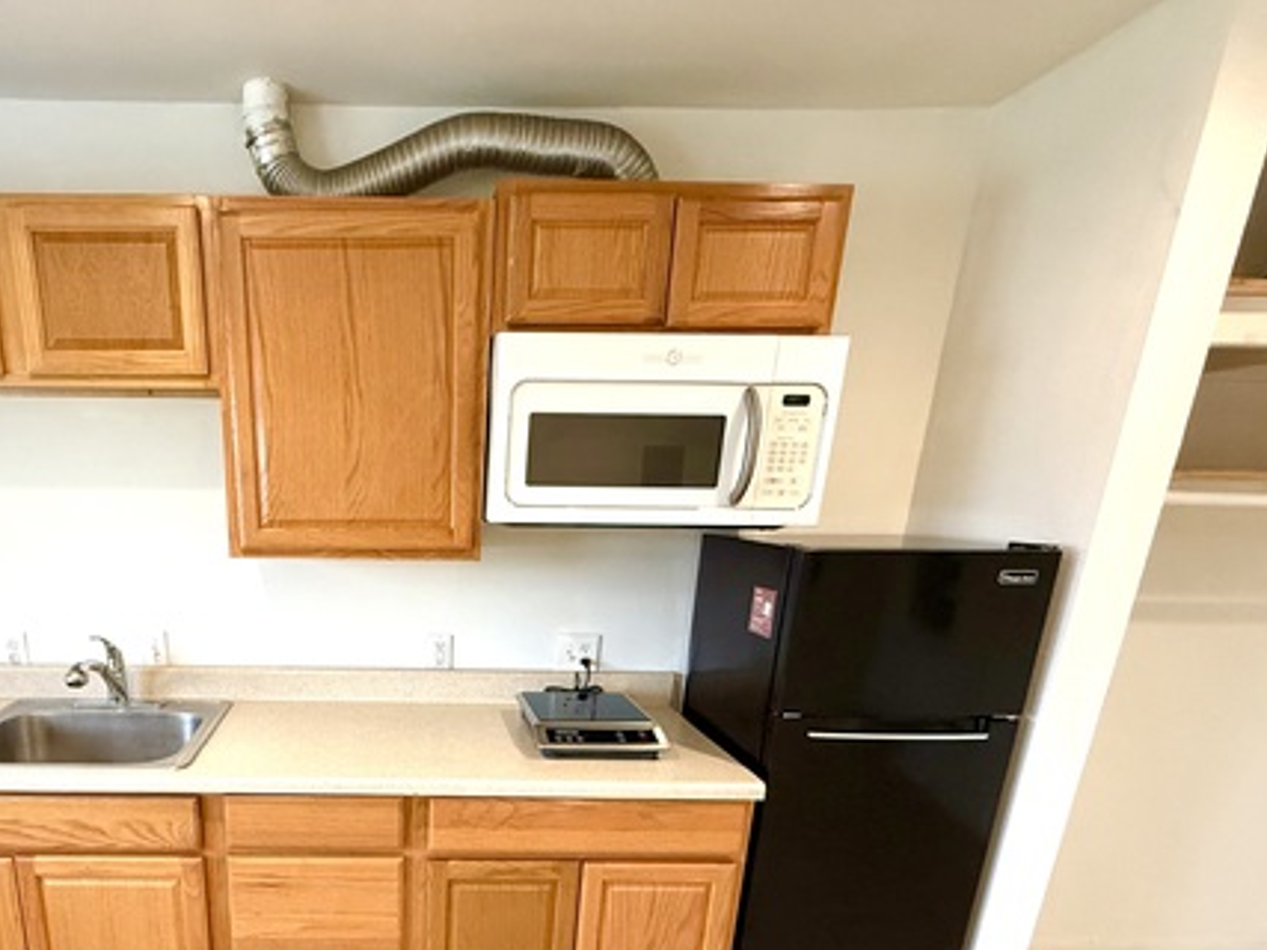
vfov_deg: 60.2
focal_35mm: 21
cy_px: 707
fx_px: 768
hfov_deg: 75.9
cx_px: 398
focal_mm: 2.22
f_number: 2.2
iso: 320
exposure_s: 1/120
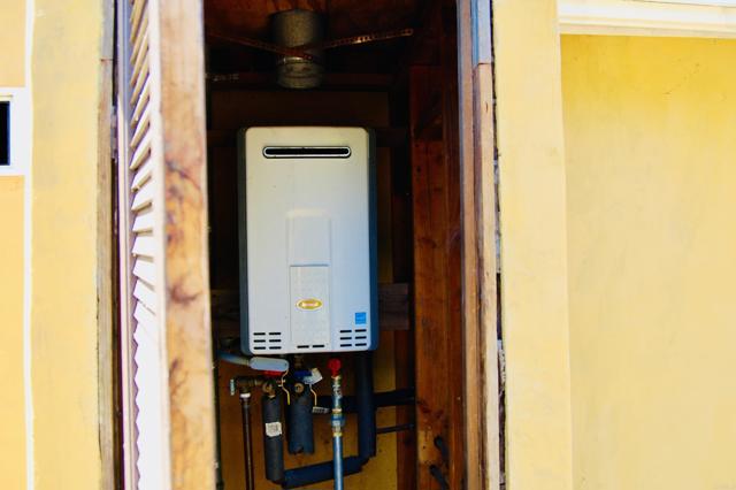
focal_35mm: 33
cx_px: 368
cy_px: 245
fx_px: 674
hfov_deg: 57.2
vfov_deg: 39.9
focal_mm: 22
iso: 360
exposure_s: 1/125
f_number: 5.6
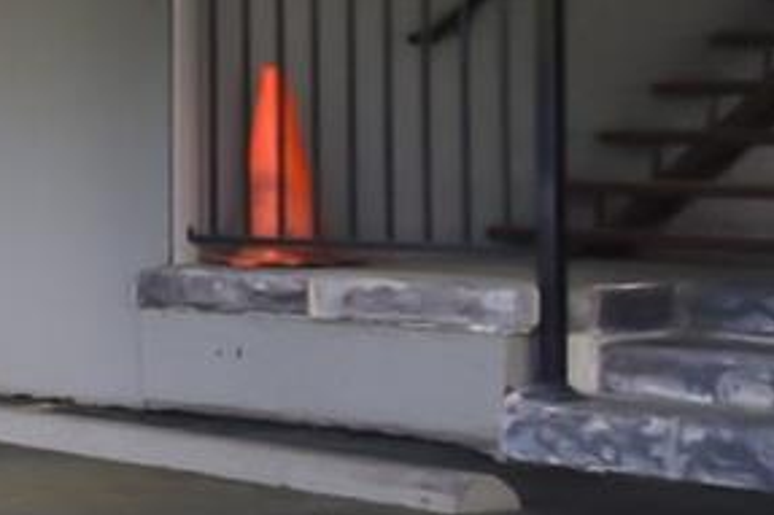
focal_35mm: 107
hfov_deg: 10.4
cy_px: 133
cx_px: -1758
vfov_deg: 12.7
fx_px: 2299
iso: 200
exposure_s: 1/80
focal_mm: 10
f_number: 8
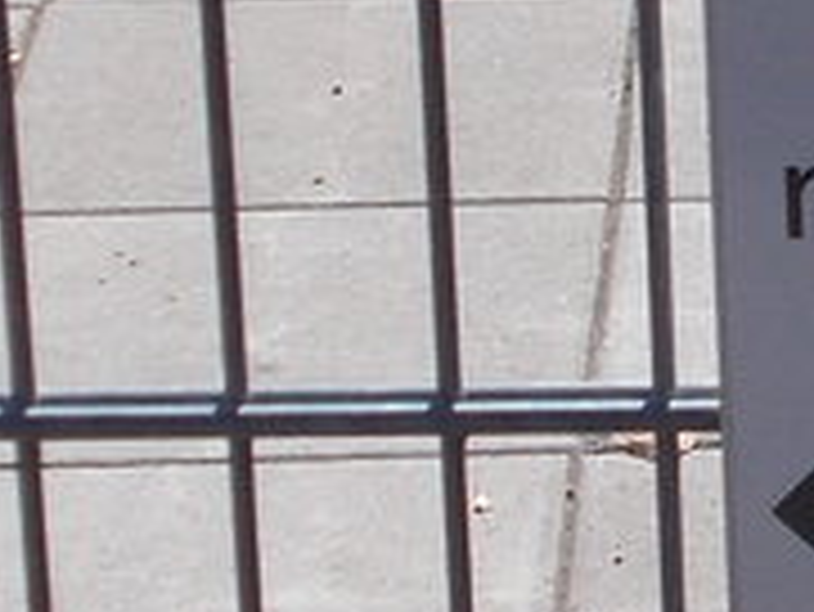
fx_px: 6847
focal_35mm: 291
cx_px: 1358
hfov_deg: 6.7
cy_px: 36
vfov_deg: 5.1
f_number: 10.6
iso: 80
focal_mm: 7.9
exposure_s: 1/100
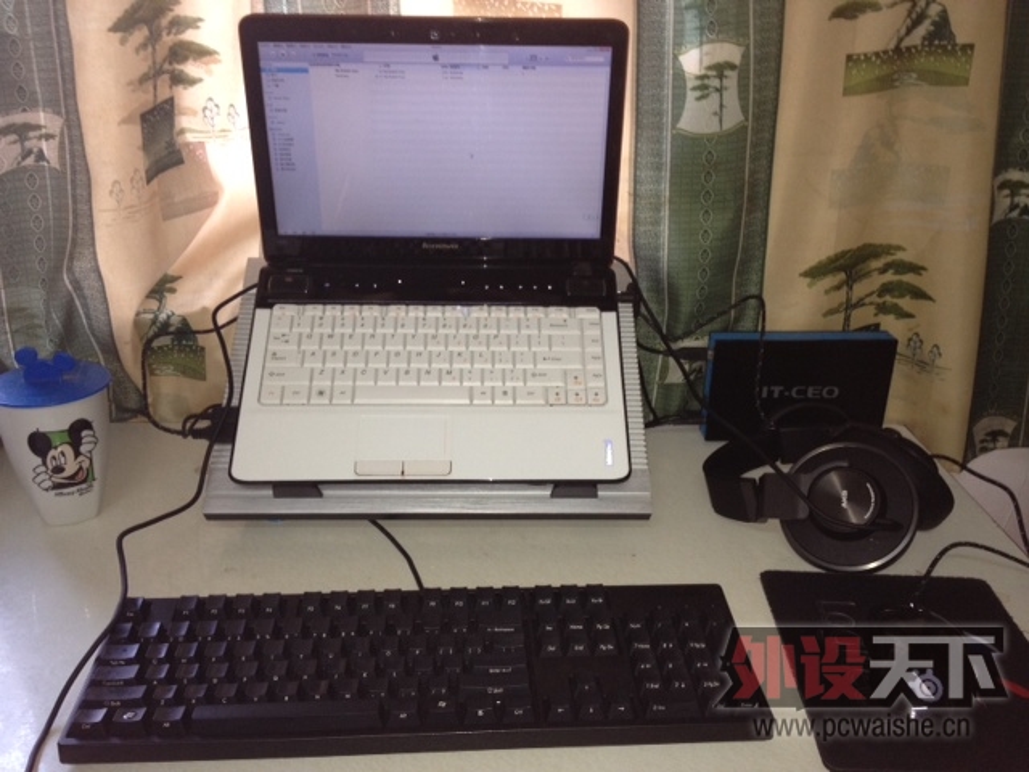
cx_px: 514
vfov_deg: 40.7
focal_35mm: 35
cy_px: 386
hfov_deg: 52.6
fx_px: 1040
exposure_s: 1/20
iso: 125
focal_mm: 4.28
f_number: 2.4
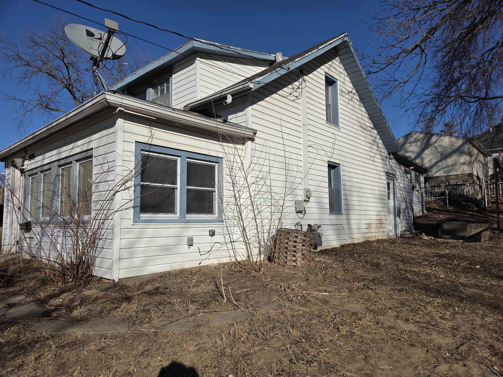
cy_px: 188
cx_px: 252
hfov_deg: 73.9
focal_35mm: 23
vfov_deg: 58.9
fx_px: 334
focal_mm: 5.4
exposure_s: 1/7891
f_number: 1.8
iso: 64
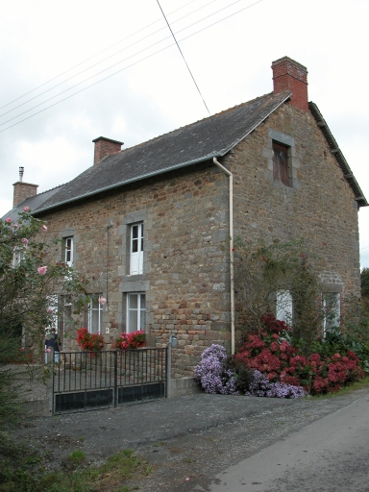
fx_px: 497
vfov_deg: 52.6
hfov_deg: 40.7
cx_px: 184
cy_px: 246
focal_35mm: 35
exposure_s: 1/129
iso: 100
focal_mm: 8.9
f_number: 5
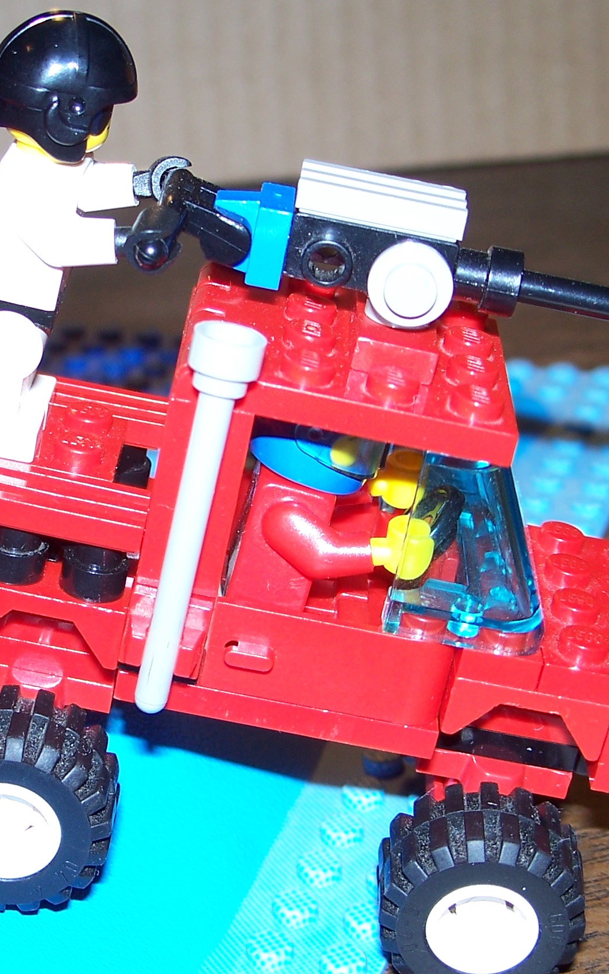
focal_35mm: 76
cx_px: 163
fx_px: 2018
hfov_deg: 17.1
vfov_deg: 27.1
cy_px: 535
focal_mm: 7.8
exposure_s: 1/60
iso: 80
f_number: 2.8
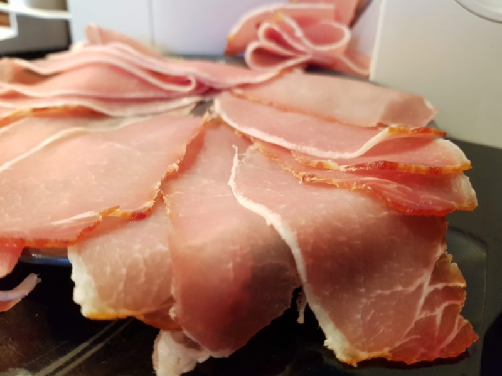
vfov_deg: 53.1
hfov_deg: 67.3
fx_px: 377
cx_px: 251
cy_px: 188
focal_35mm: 26
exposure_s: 1/33
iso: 250
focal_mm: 4.2
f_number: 1.7
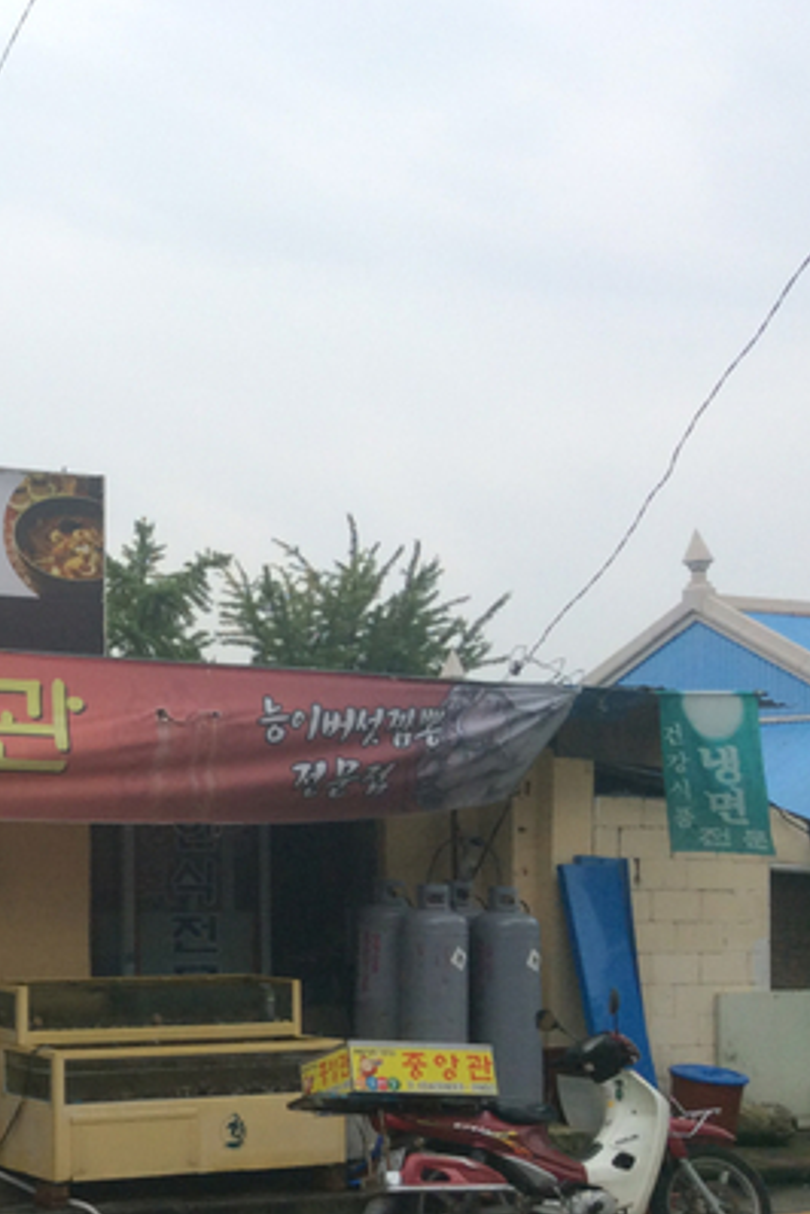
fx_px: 2025
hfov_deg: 20.7
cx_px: -227
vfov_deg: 33.2
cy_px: 764
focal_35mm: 60
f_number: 2.4
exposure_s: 1/389
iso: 32
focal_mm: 3.3
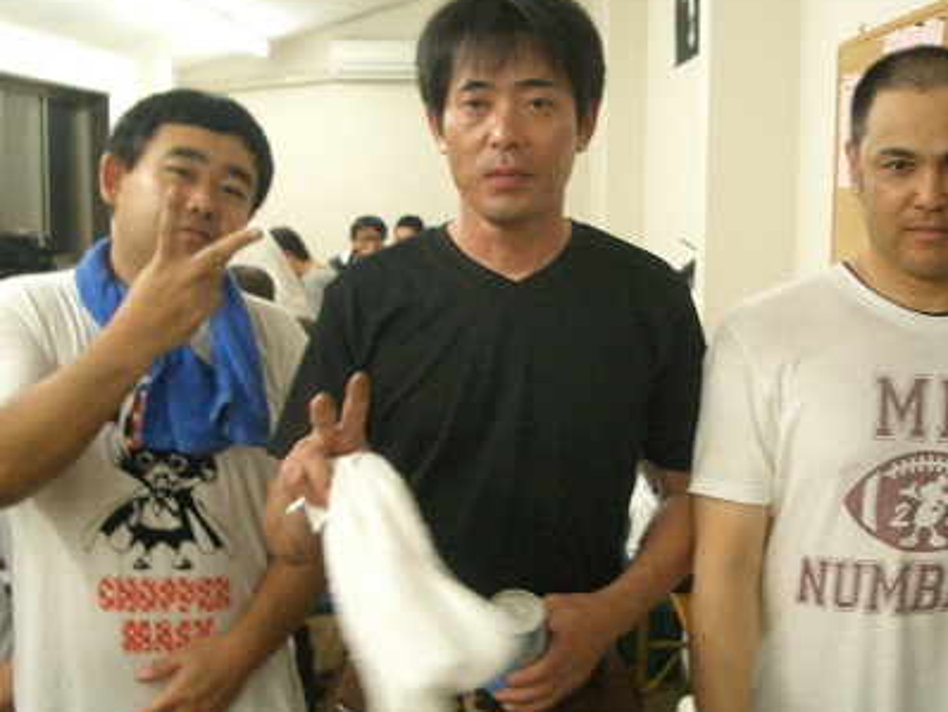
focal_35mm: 45
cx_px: 495
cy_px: 345
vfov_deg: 32.2
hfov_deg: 42.0
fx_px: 1233
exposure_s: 1/30
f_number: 2.6
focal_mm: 5.8
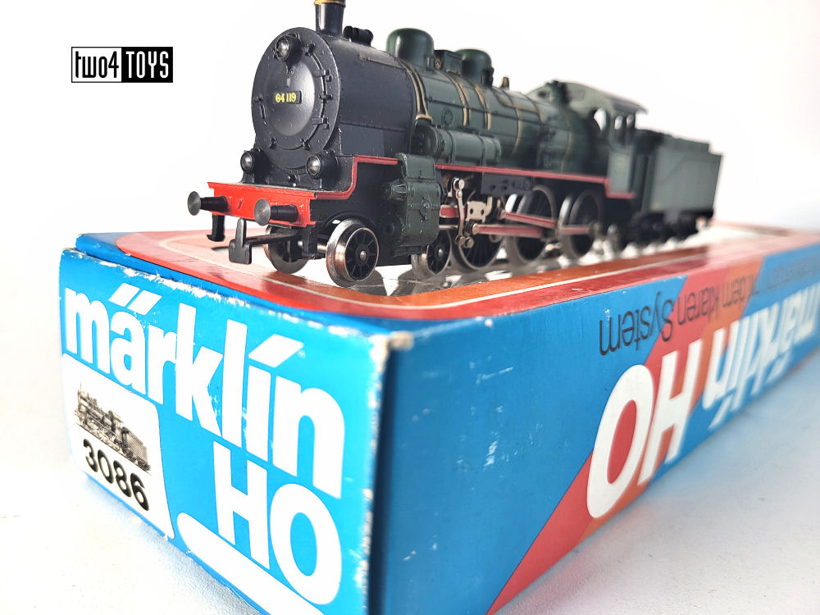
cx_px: 410
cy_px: 308
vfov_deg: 53.1
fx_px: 616
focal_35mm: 26
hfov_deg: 67.3
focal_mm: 5.4
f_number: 1.8
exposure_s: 1/100
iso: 50
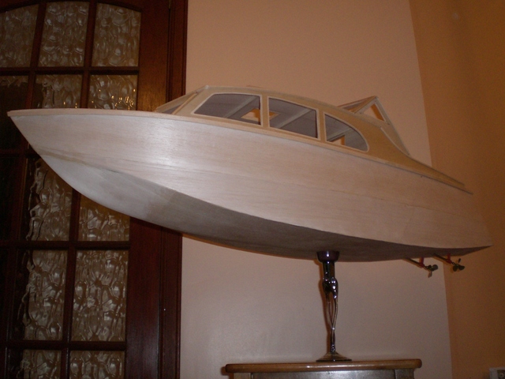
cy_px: 190
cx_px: 252
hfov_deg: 49.0
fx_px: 554
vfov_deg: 37.7
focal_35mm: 38
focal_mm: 6.3
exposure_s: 1/60
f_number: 3.1
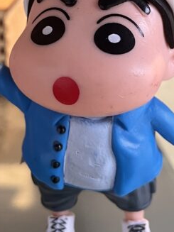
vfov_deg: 35.8
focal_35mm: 53
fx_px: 355
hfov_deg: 27.5
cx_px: 90
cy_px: 75
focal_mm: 5.1
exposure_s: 1/50
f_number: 1.6
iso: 160
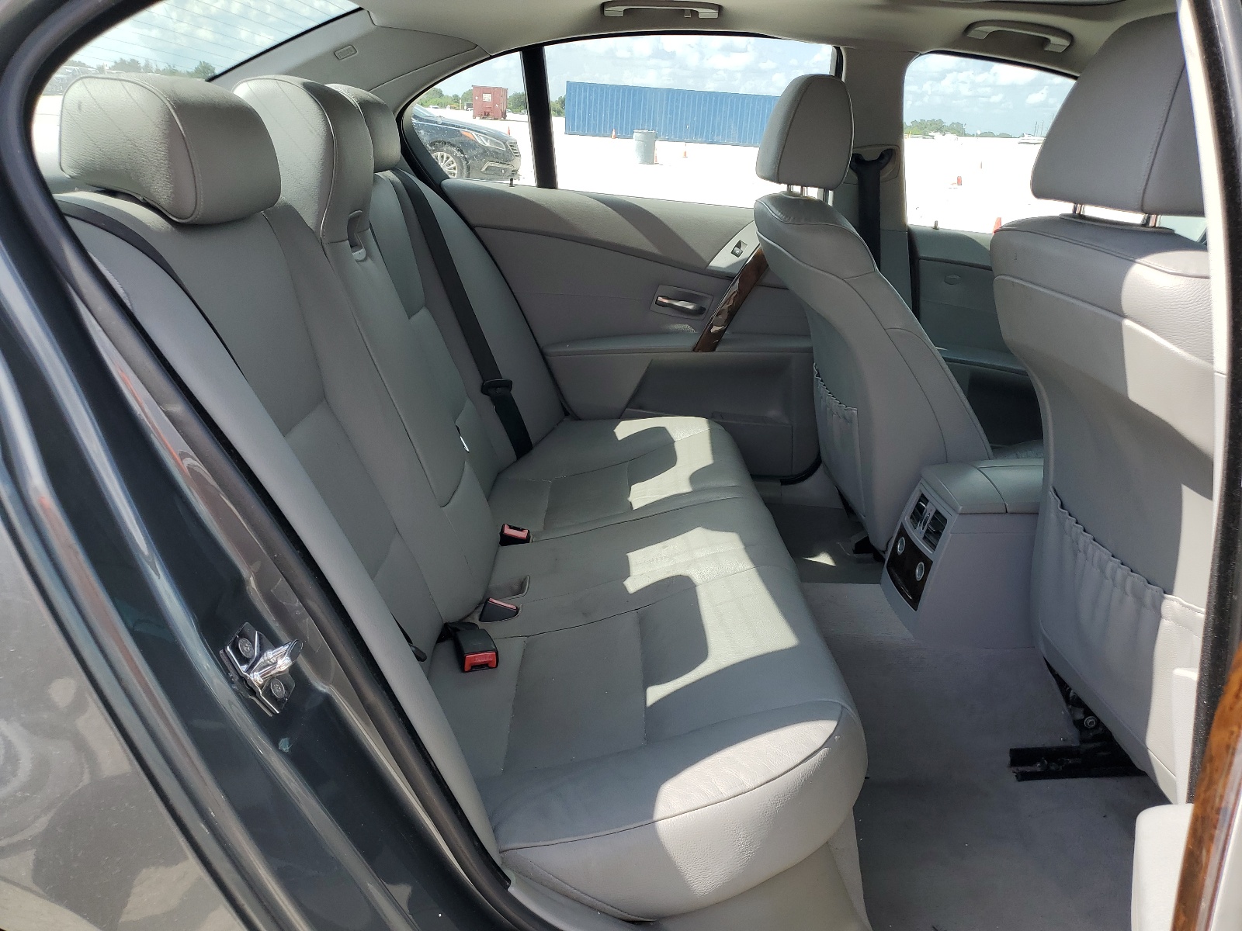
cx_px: 621
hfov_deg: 67.3
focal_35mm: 26
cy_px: 466
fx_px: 933
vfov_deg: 53.1
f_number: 1.5
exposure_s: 1/1250
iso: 50
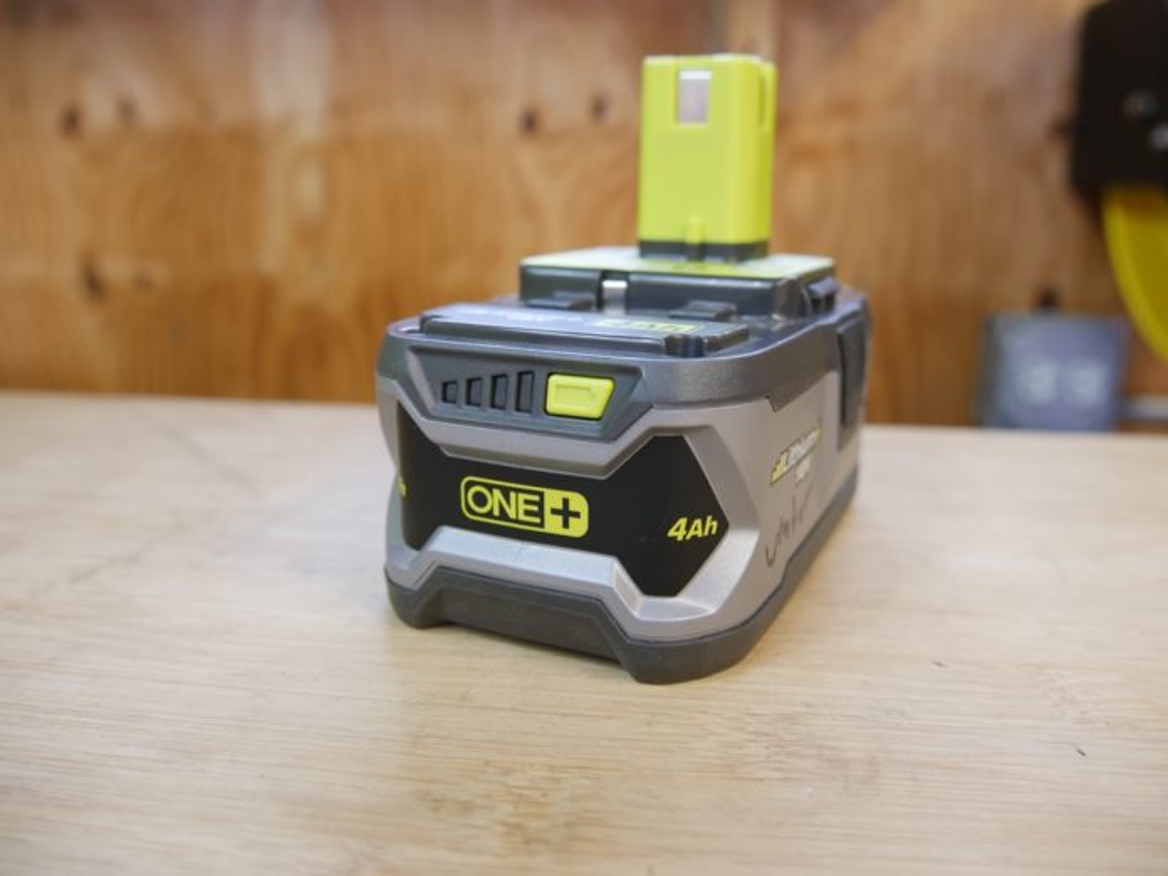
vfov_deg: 49.7
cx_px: 584
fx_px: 945
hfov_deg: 63.4
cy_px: 438
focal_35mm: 28
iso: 500
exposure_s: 1/60
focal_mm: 14
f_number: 3.5
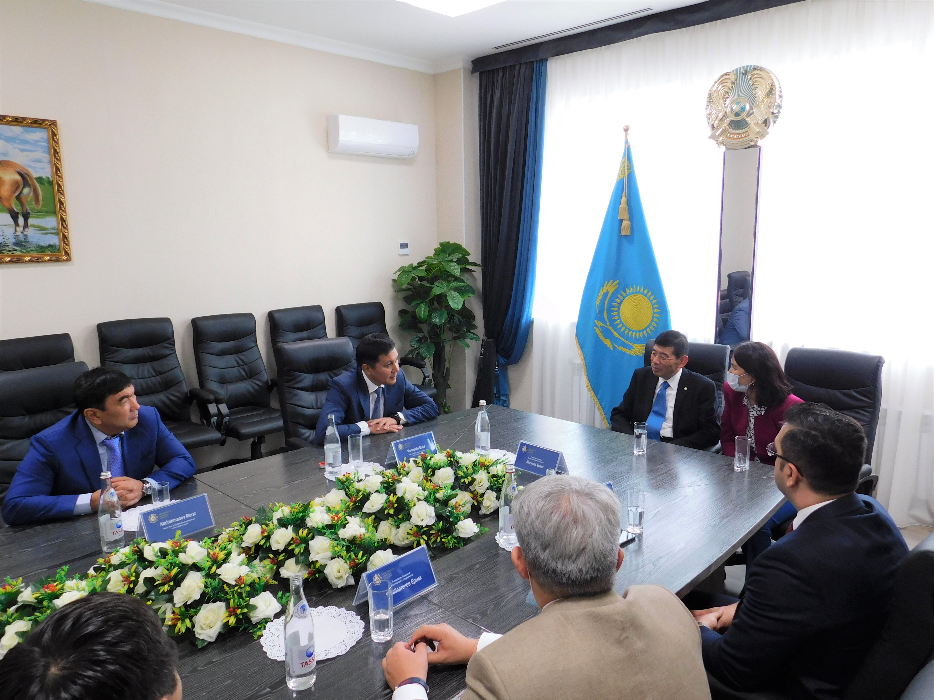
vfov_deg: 54.9
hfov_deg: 69.4
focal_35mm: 25
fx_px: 675
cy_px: 350
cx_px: 467
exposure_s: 1/30
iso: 125
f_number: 3.1
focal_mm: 4.5
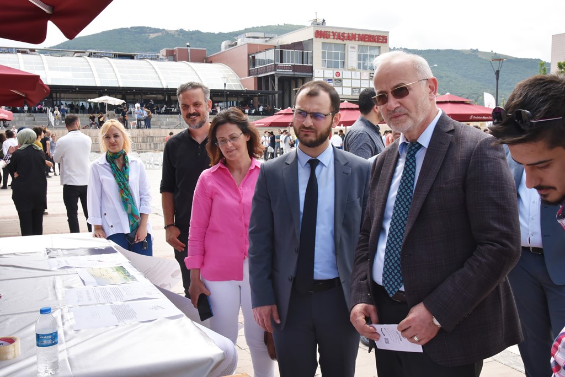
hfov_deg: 50.7
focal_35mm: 38
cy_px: 188
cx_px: 282
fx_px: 597
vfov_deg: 35.1
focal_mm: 38
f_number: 13
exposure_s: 1/640
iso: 1600
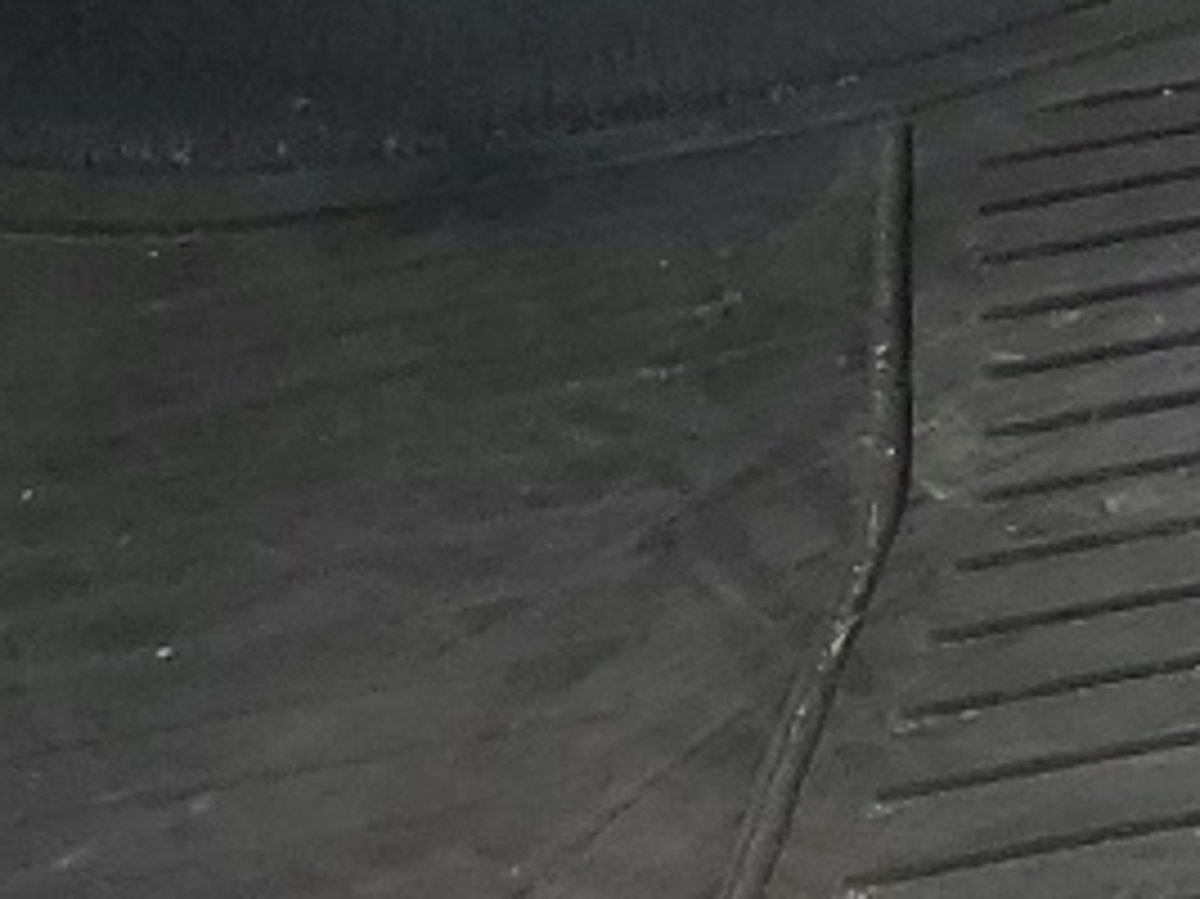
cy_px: -1393
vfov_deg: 8.5
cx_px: 2962
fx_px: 5405
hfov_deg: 10.7
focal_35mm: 156
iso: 50
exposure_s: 1/417
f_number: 1.5
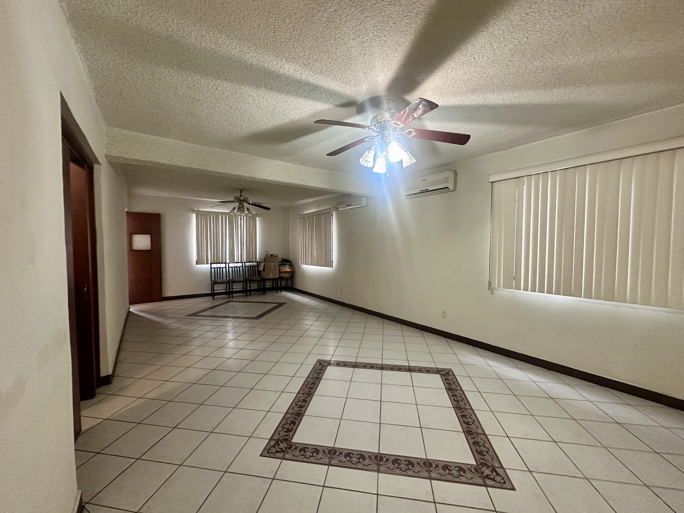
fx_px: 277
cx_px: 342
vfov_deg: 85.7
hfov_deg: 102.1
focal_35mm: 14
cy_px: 256
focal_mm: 2.22
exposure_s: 1/60
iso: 500
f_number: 2.2
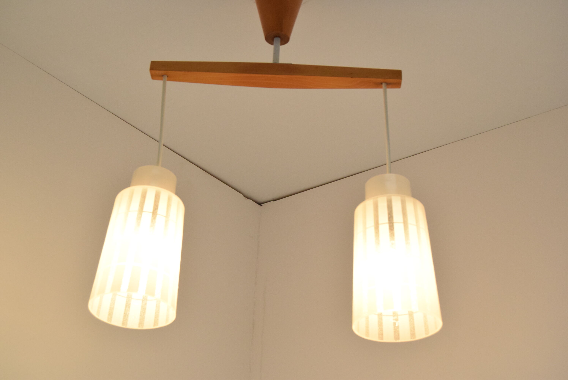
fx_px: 829
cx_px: 284
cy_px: 190
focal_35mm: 52
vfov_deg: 25.8
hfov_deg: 37.8
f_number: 6.3
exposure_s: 1/160
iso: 1600
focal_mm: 35
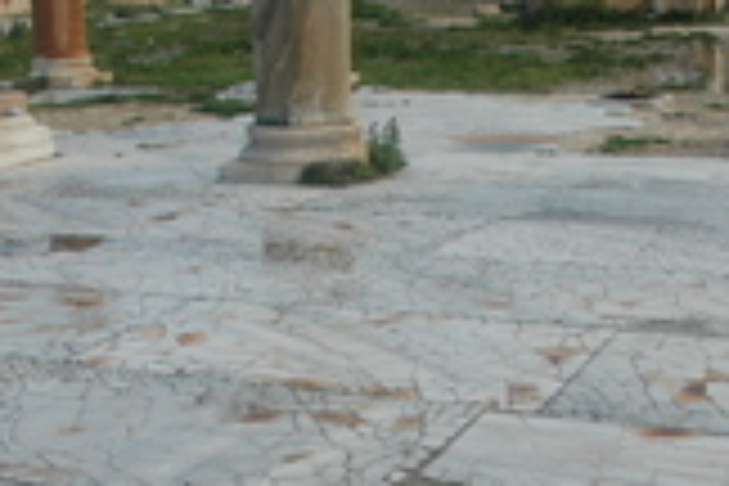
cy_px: 410
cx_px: 326
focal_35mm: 67
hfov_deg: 30.1
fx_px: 1357
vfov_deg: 20.0
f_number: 11
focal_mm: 18
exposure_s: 1/500
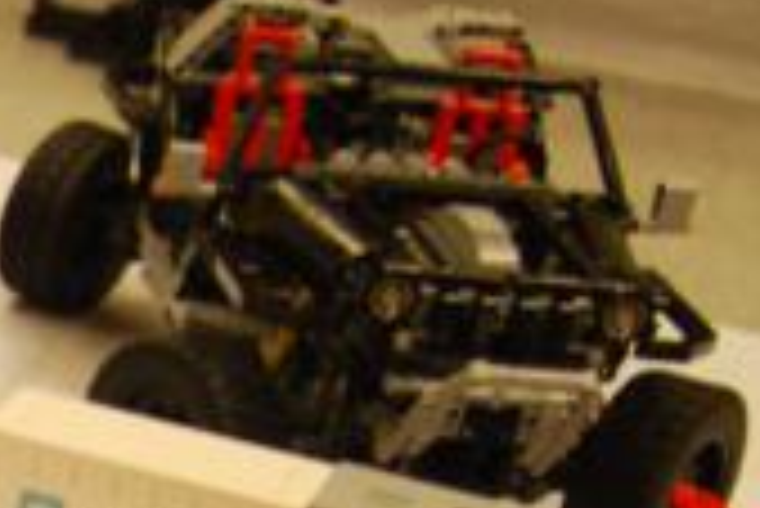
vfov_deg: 10.1
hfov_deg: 13.5
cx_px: -800
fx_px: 2704
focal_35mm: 128
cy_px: 958
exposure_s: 1/30
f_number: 3.5
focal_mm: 18
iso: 500
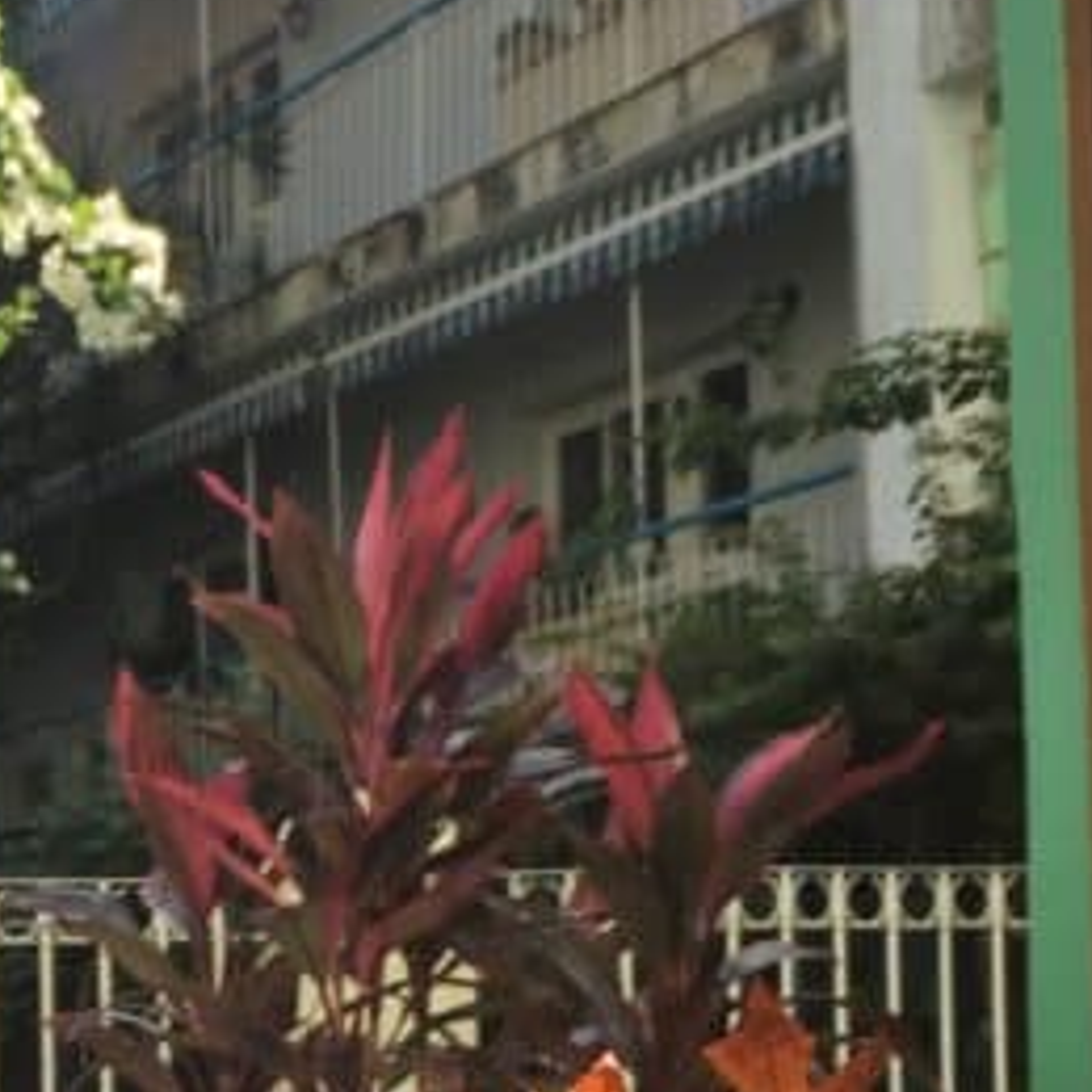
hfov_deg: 15.9
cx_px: -265
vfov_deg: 16.3
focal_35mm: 105
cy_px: 1029
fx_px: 3747
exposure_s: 1/938
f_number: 2.2
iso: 25
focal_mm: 4.15
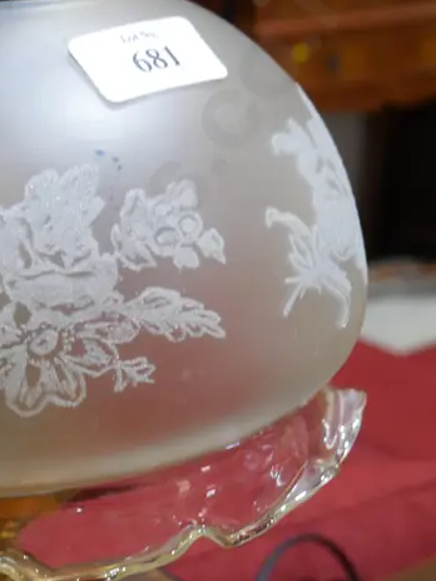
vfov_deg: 23.0
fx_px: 1409
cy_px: 439
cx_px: -11
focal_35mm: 84
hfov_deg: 17.2
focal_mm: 19
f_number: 4.1
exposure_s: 1/60
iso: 320
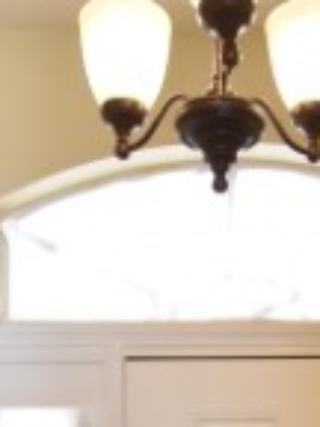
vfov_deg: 23.2
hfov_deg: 20.3
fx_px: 887
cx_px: 234
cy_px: 587
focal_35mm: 72
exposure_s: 1/180
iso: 800
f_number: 3.5
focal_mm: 10
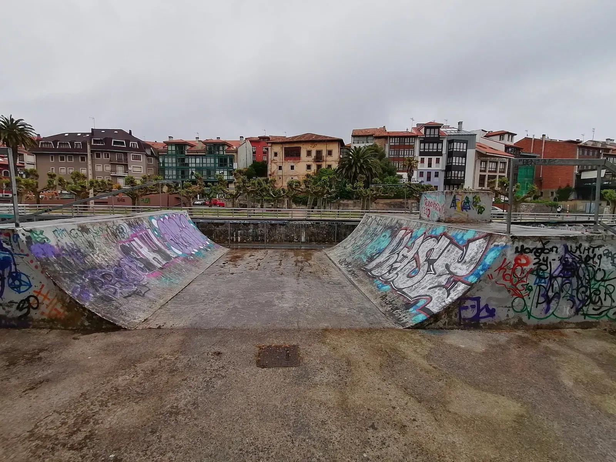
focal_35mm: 17
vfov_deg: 74.7
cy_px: 231
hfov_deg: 91.0
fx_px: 303
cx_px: 308
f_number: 2.4
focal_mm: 2.7
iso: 50
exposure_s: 1/143
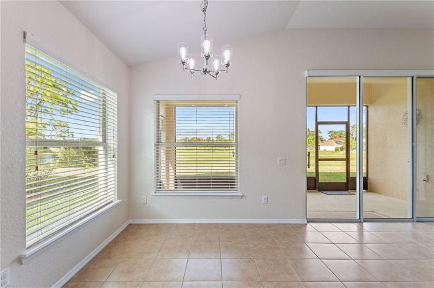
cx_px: 217
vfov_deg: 77.2
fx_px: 181
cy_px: 144
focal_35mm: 15
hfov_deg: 100.4
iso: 100
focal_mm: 10
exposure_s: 1/13
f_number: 4
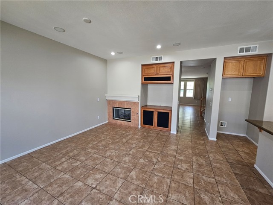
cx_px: 136
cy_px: 102
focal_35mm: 13
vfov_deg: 89.9
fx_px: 103
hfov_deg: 106.2
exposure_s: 1/60
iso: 100
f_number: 2.2
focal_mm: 2.2
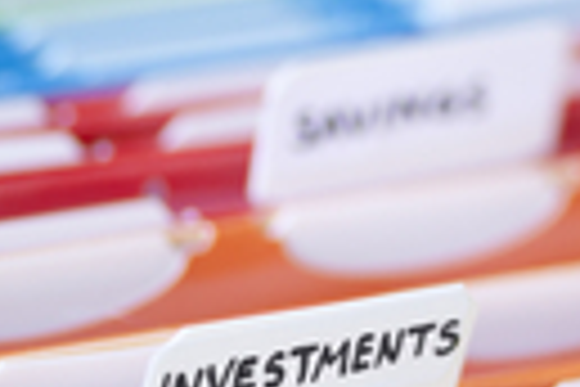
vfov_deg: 3.4
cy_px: 124
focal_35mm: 406
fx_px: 6541
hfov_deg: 5.1
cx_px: 432
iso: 200
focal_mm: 105
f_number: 3
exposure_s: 1/80
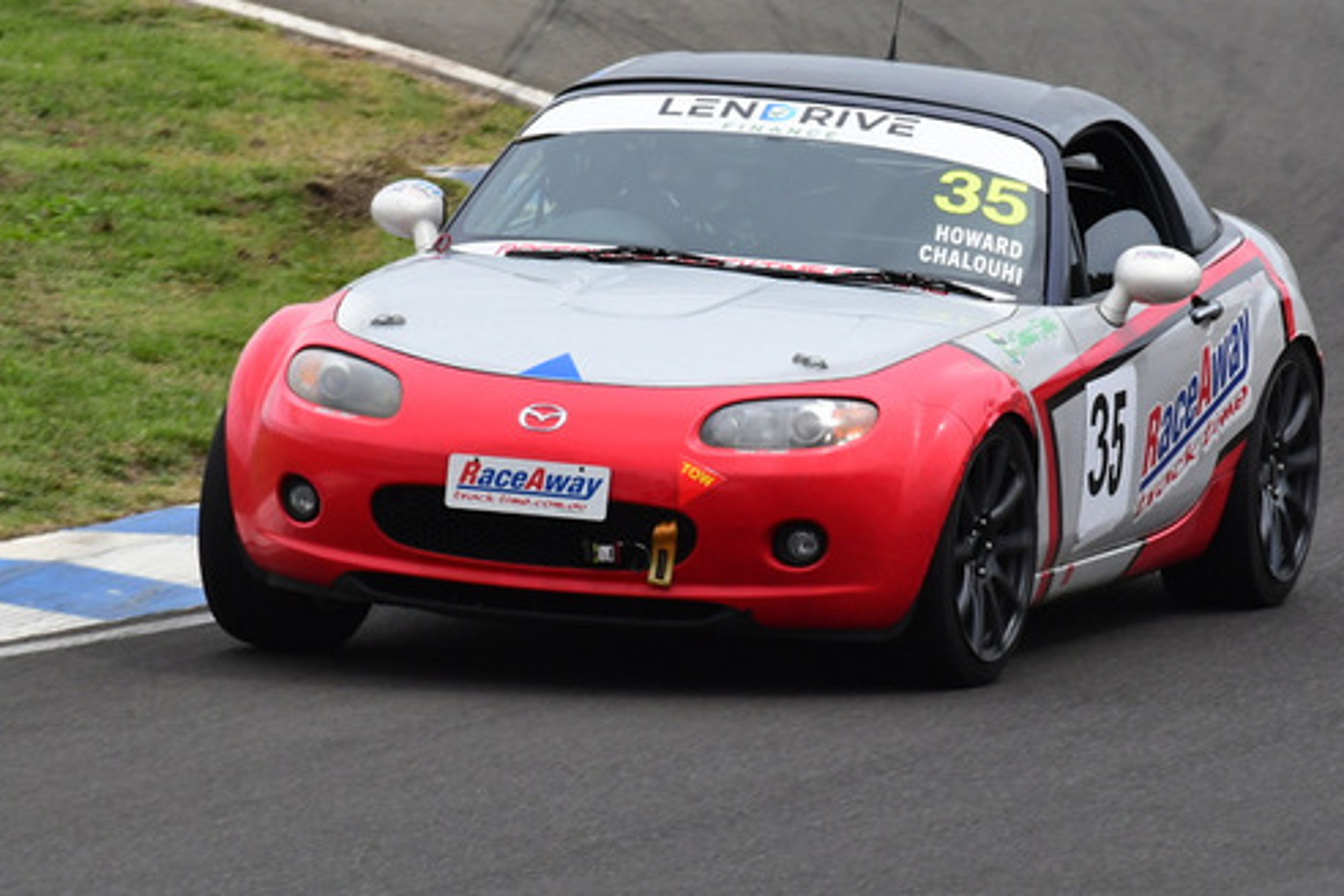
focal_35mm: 1220
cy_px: 208
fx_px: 45543
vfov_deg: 1.1
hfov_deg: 1.7
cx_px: 724
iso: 640
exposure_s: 1/640
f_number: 11
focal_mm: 500
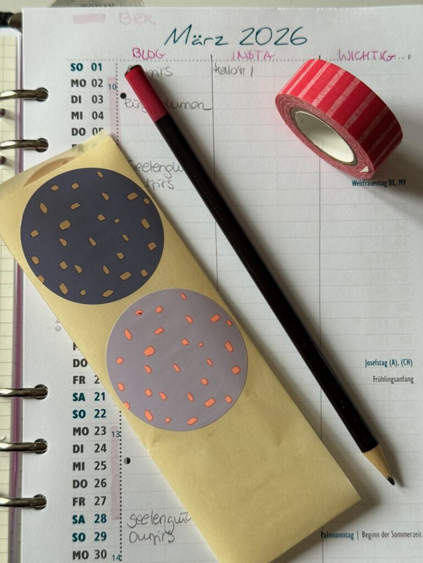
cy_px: 282
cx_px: 212
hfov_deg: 30.3
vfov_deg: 39.7
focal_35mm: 48
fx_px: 782
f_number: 1.78
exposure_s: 1/113
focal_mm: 6.76
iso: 100
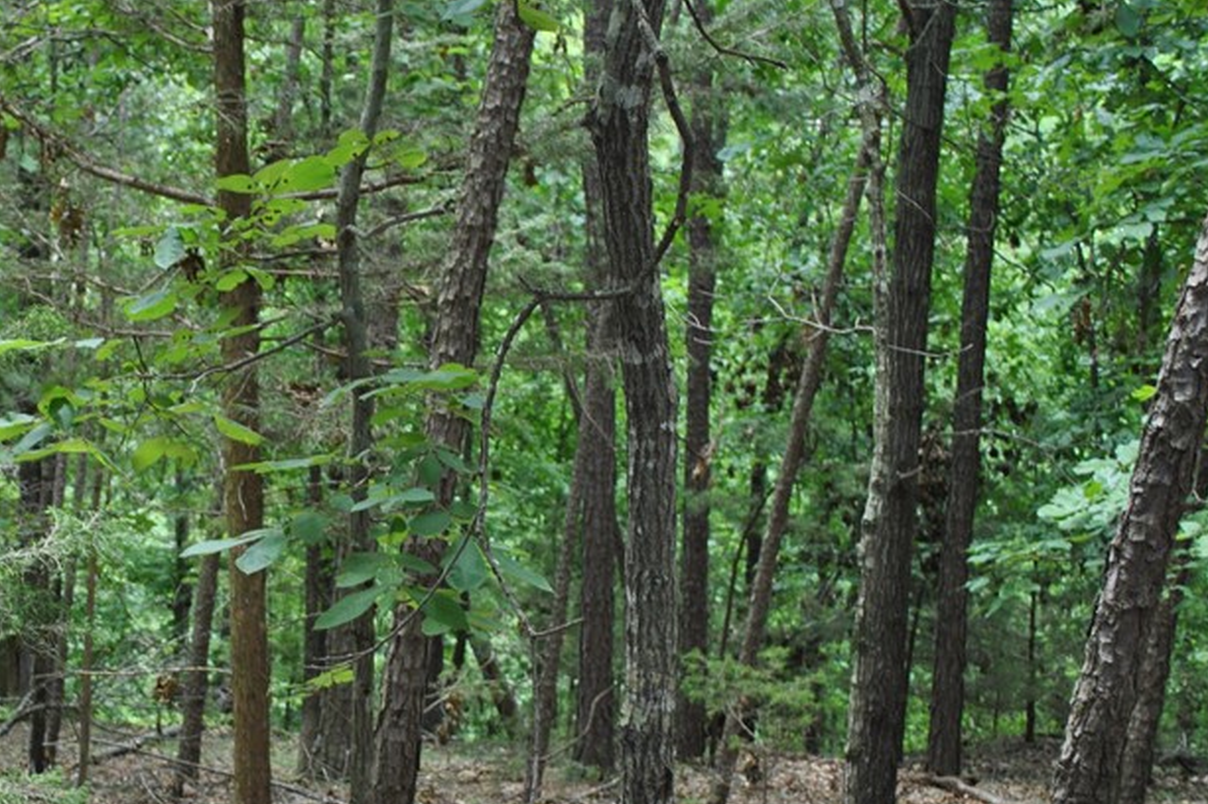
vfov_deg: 19.7
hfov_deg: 28.4
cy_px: 502
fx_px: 2314
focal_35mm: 69
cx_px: 182
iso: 200
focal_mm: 26
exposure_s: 1/125
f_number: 5.6
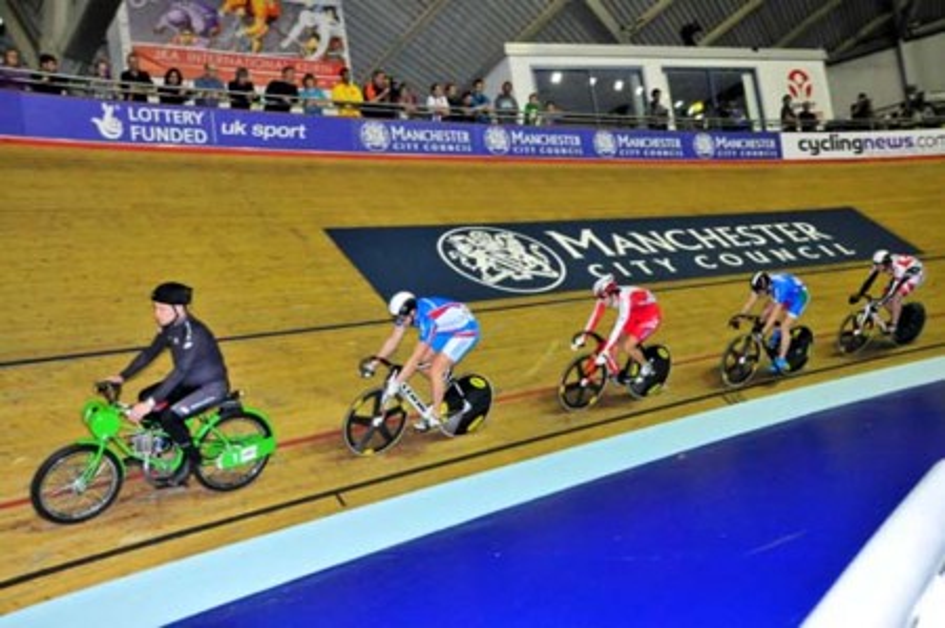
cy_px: 314
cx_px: 472
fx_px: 787
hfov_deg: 62.0
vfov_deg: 43.5
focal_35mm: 30
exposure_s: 1/250
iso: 1600
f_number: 5.6
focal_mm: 20
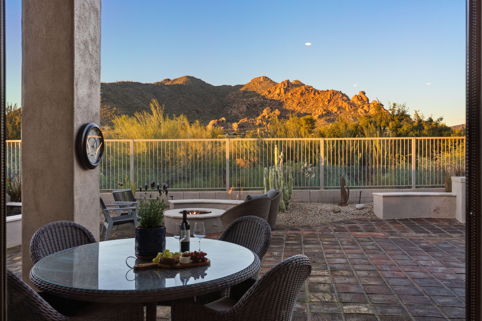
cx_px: 241
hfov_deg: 63.7
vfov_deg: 44.9
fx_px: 388
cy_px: 160
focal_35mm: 29
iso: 800
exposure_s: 1/100
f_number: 8
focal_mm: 29
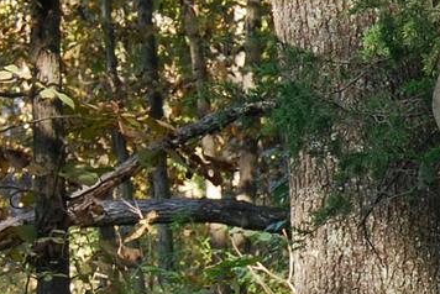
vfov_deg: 4.2
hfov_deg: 6.2
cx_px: 646
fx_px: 4012
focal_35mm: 328
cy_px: 104
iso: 200
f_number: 5
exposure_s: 1/60
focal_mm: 38
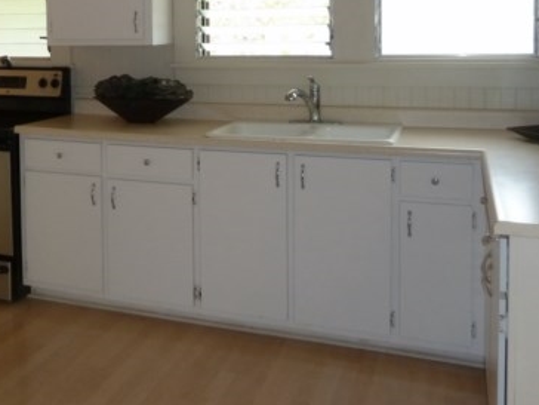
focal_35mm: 44
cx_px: 147
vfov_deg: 31.9
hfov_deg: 41.9
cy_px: 74
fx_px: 685
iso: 160
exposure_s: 1/30
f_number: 3.3
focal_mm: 4.1
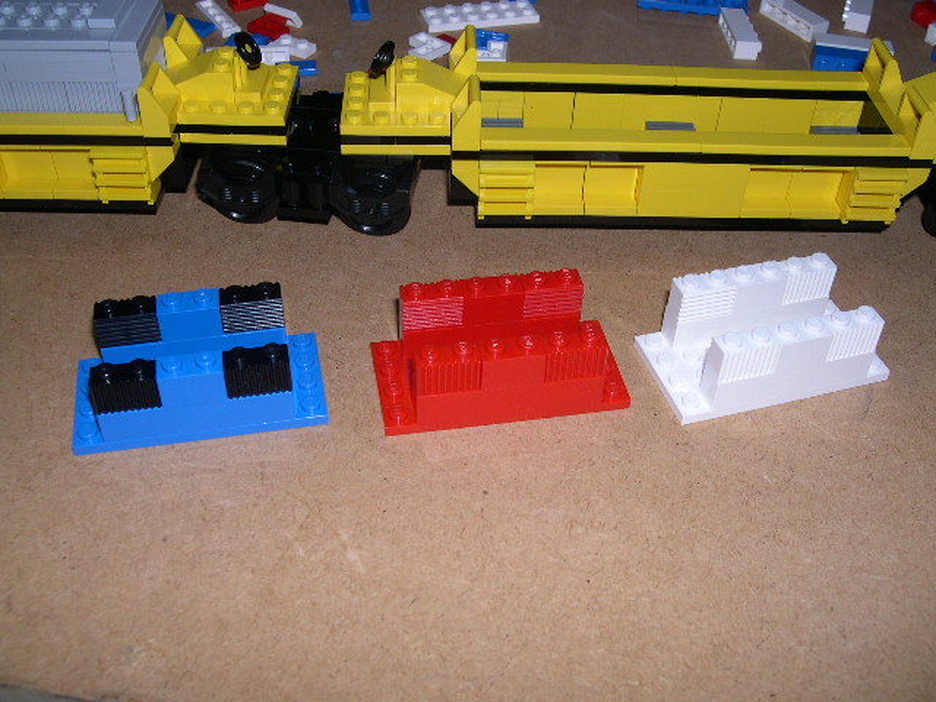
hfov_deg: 49.0
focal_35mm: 38
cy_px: 351
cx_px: 468
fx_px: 1028
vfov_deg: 37.7
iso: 100
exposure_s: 1/60
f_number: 7.6
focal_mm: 8
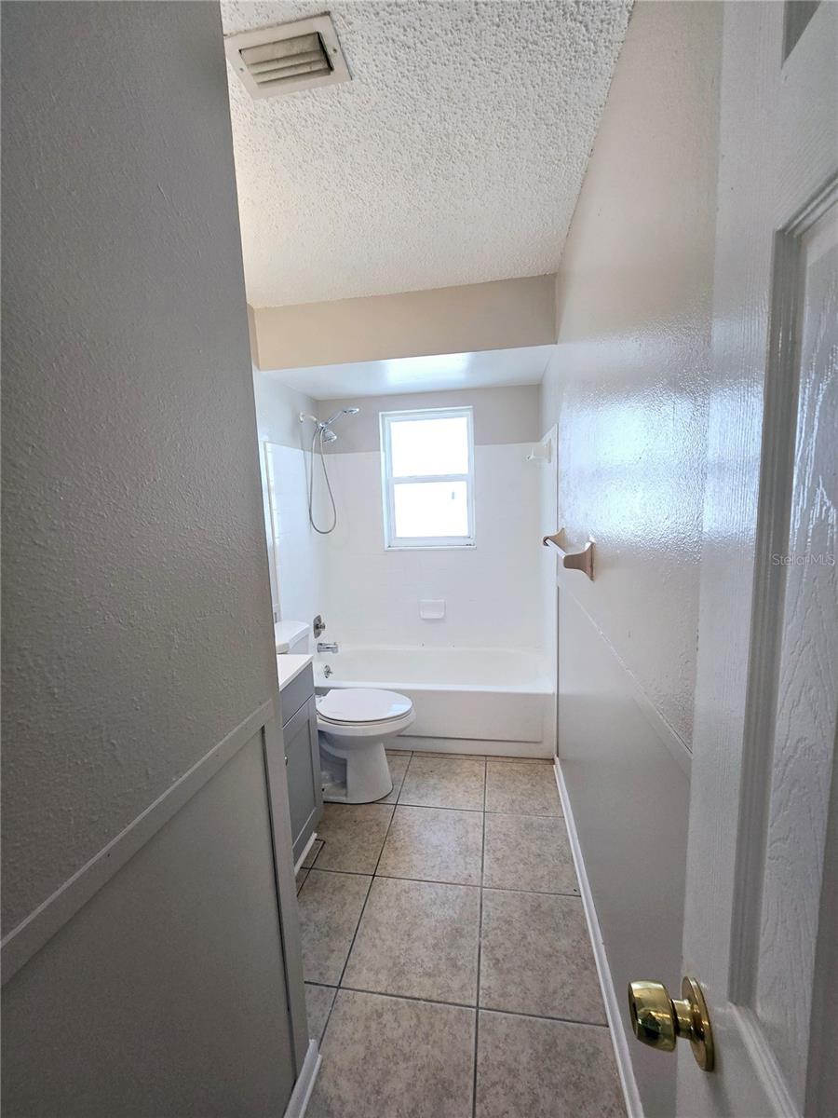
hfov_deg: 89.9
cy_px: 559
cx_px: 419
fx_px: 420
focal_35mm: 13
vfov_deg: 106.2
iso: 64
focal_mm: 2.2
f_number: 2.2
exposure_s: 1/60.2
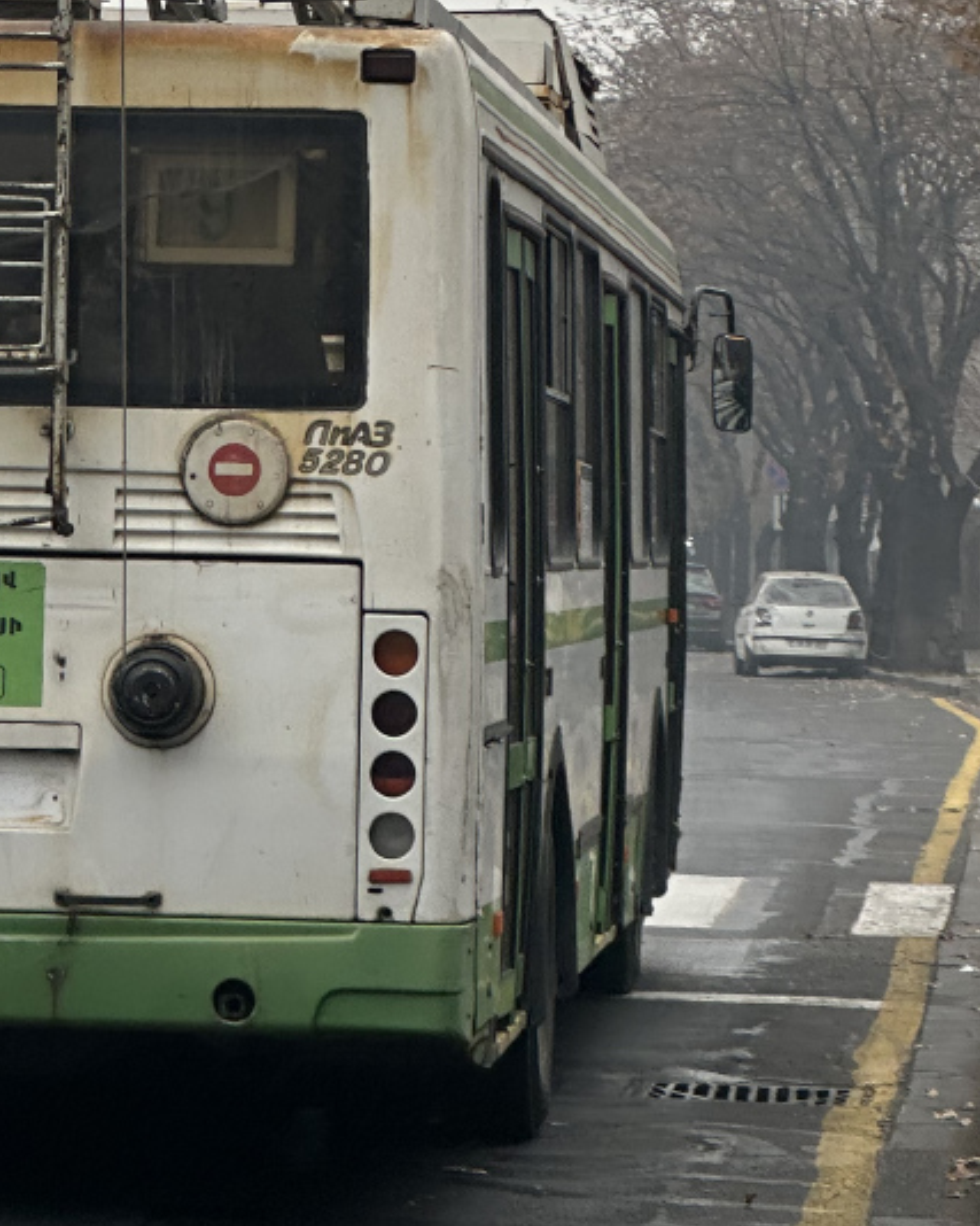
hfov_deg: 8.4
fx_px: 6637
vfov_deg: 10.4
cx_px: 169
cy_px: -216
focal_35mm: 183
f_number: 2.8
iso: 32
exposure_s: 1/227
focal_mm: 9
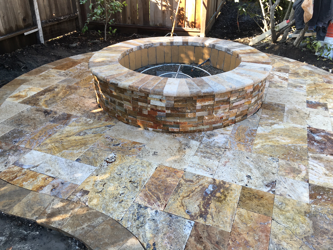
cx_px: 166
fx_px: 279
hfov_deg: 61.7
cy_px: 125
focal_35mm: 29
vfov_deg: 48.2
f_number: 2.2
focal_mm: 4.15
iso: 25
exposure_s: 1/130
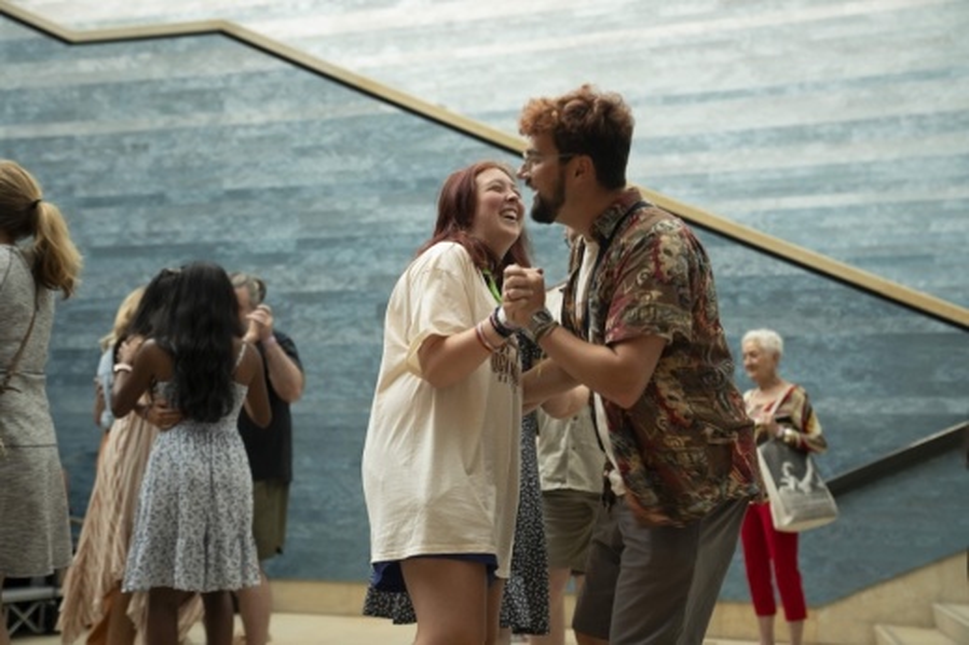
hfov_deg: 36.9
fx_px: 1453
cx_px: 484
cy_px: 322
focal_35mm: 54
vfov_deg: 25.0
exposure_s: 1/160
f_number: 2.8
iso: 800
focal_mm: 54
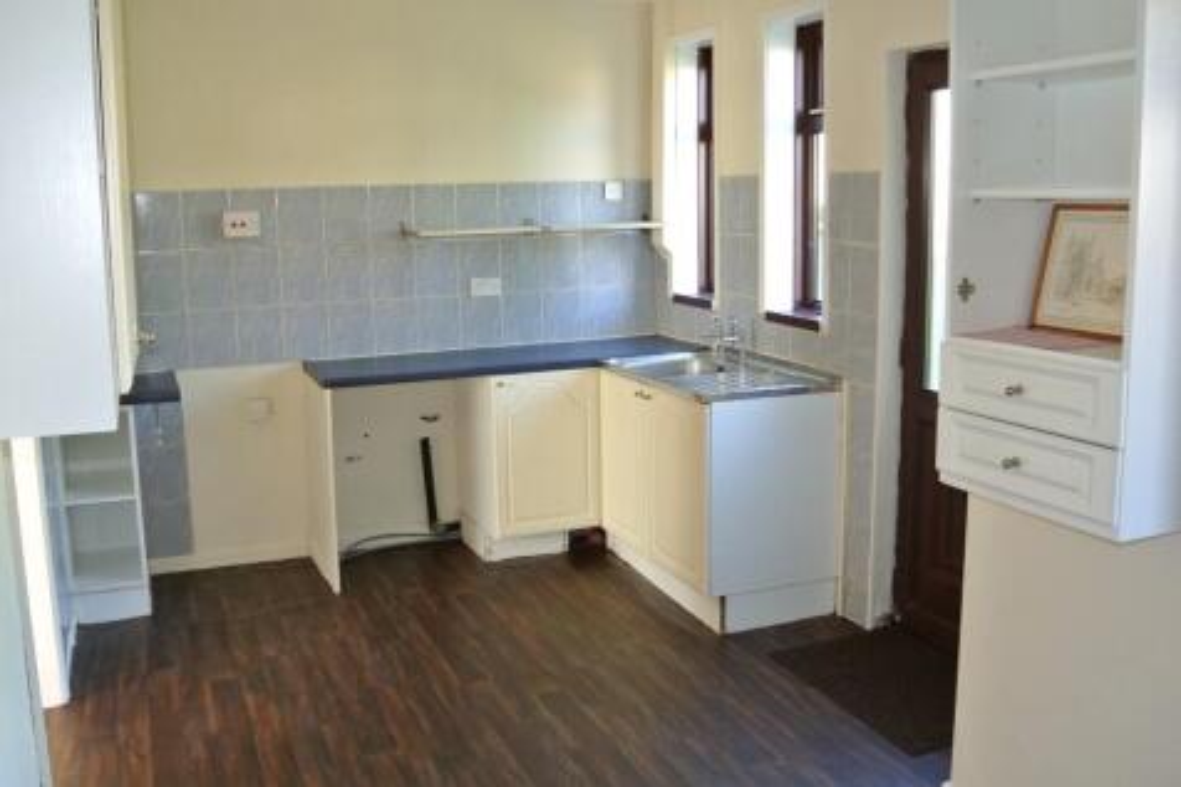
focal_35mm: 33
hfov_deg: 57.2
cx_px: 590
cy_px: 394
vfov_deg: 39.9
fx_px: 1082
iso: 720
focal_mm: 12.5
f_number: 3.8
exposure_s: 1/60
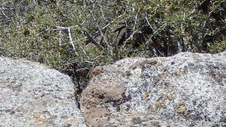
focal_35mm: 285
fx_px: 1708
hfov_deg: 7.5
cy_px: -80
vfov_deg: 4.2
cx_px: -46
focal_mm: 10.8
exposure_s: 1/800
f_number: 4.2
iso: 100
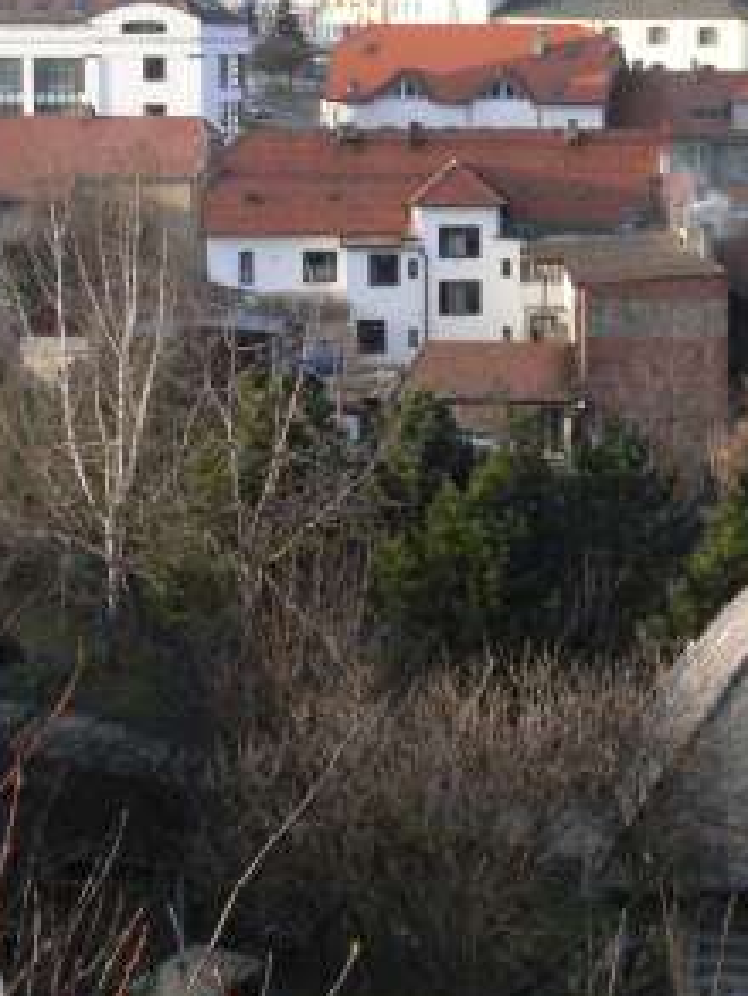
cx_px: 695
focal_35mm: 78
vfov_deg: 24.7
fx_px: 2246
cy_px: 245
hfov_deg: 18.5
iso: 400
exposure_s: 1/400
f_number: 5.6
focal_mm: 7.4
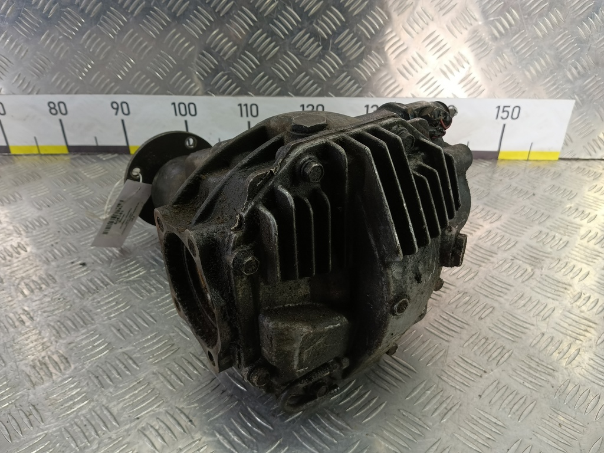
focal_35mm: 23
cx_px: 302
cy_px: 226
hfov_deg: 73.9
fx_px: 401
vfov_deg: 58.9
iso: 107
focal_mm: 4.11
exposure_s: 1/50
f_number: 1.6
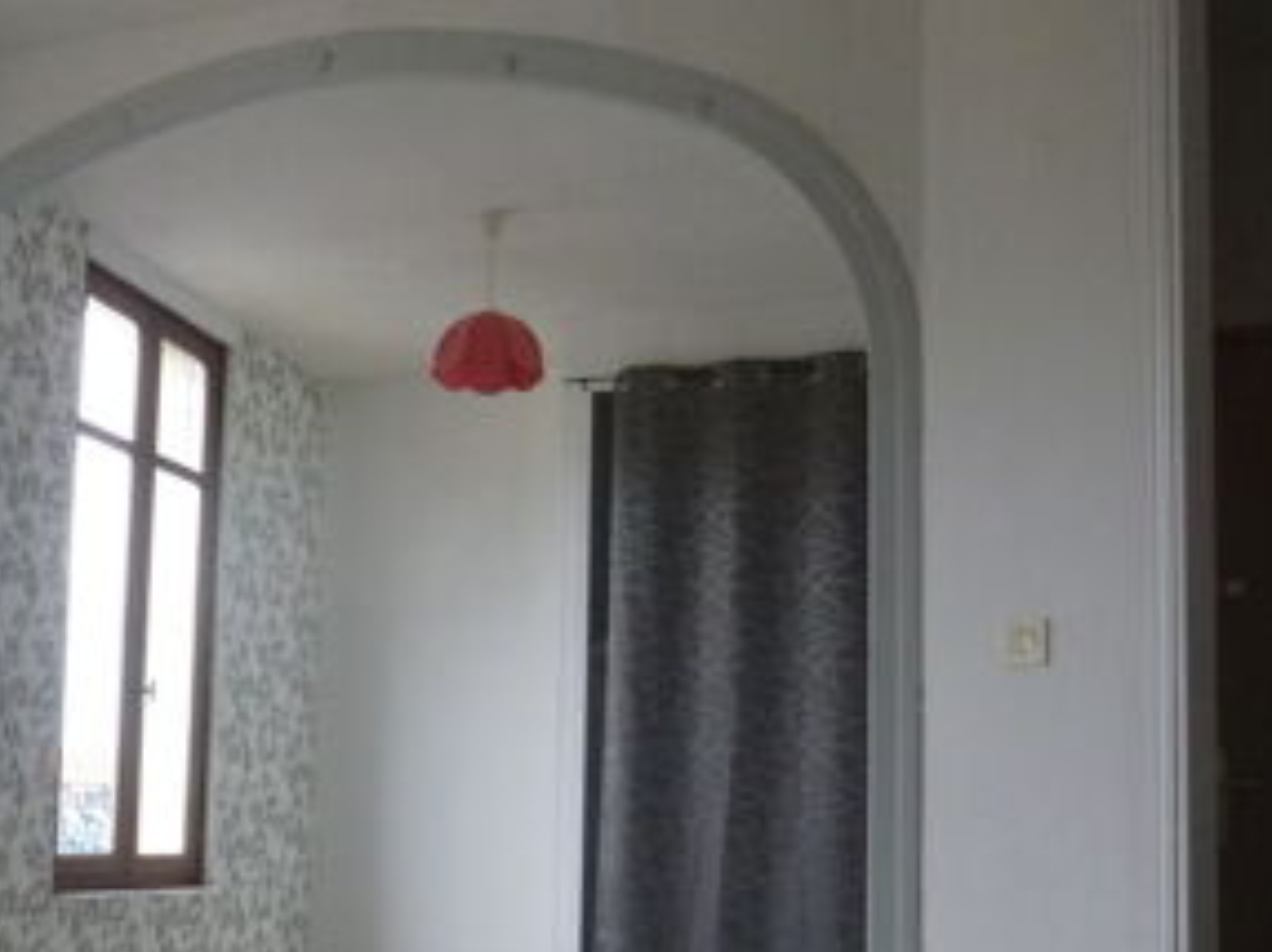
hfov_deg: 43.8
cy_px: 694
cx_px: 374
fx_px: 1542
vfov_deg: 33.7
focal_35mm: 42
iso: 400
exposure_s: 1/40
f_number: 3.1
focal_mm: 4.5
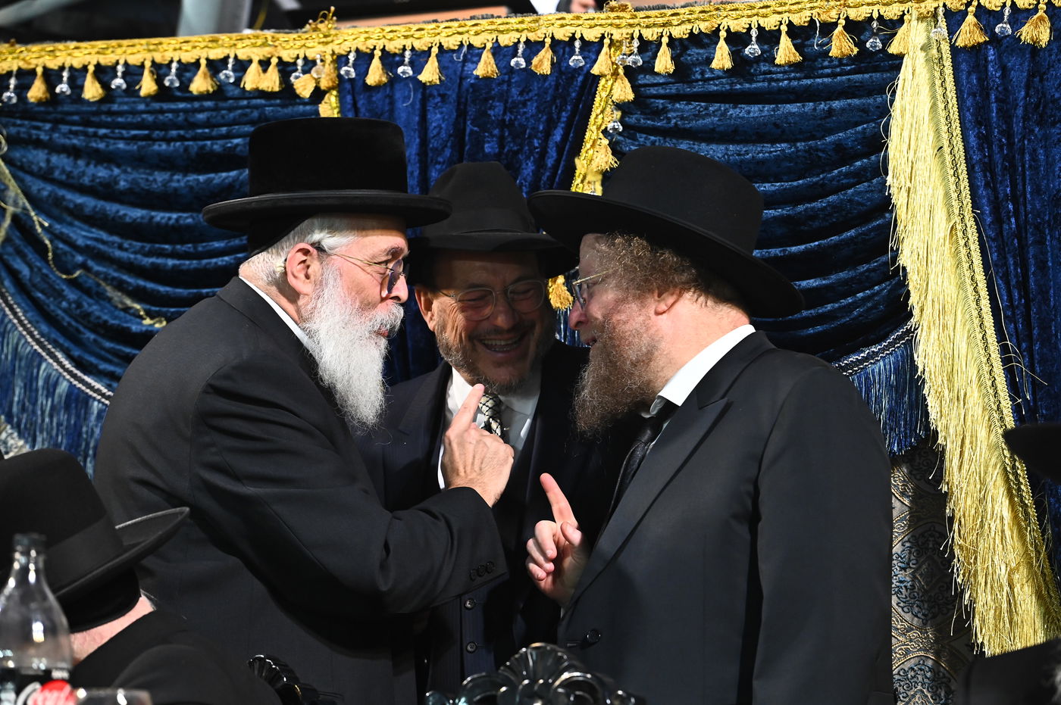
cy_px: 352
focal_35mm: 165
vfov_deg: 8.3
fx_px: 4859
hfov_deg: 12.5
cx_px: 530
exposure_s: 1/200
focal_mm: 165
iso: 3200
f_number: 7.1
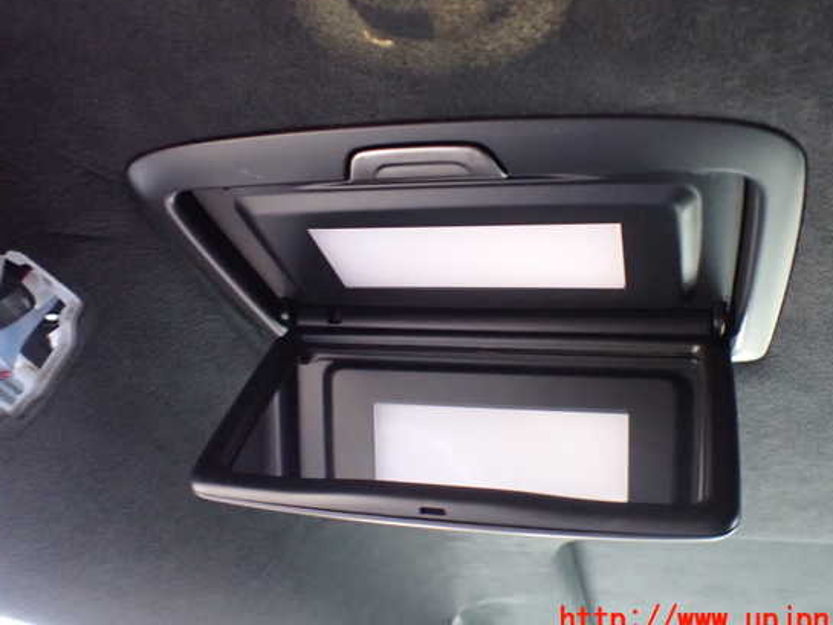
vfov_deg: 42.9
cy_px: 296
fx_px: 794
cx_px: 446
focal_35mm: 33
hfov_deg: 55.3
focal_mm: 5.4
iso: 1250
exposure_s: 1/30
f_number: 2.3
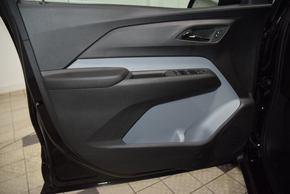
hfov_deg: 67.4
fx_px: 218
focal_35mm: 27
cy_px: 97
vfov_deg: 47.9
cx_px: 145
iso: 800
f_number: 4
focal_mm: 18
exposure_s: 1/60
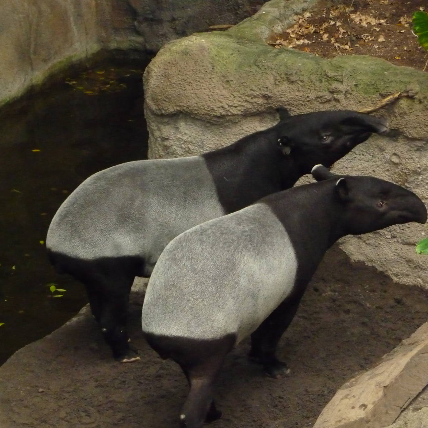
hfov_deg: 11.5
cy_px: 215
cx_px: 246
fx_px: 2126
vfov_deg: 11.5
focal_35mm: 152
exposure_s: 1/40
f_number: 4.7
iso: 800
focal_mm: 21.8
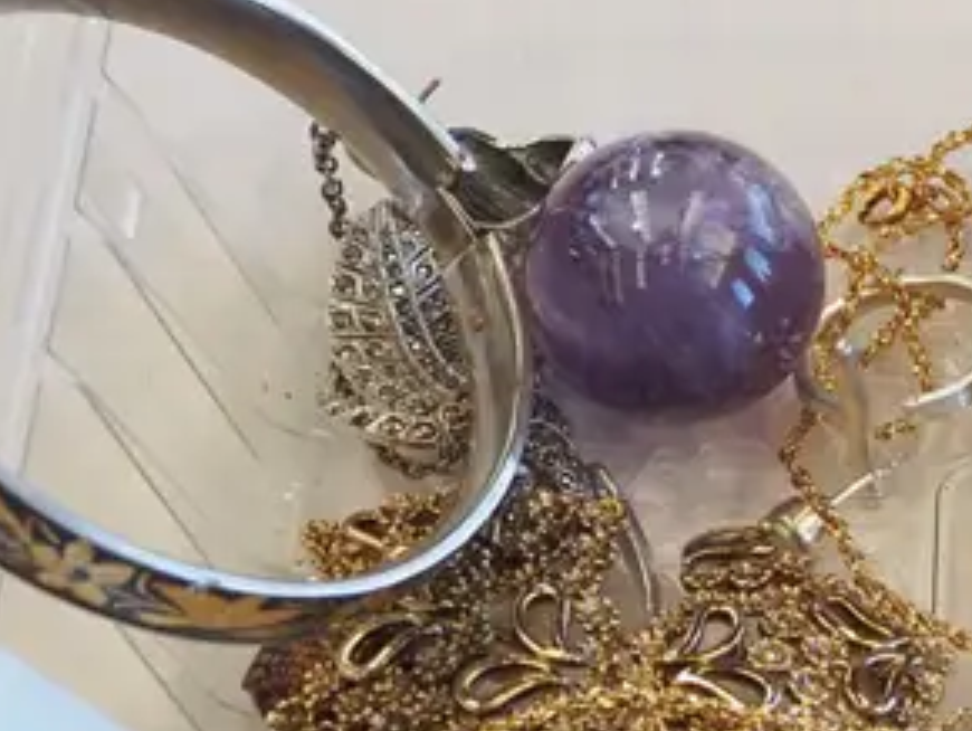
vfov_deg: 11.1
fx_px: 3766
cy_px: 480
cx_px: 1374
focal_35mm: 134
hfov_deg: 14.0
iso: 1600
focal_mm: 19
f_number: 5.6
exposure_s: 1/250
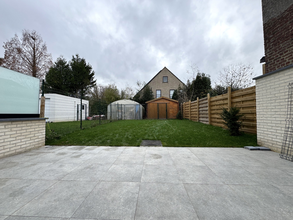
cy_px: 110
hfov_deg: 102.1
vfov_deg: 85.7
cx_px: 146
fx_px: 119
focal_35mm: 14
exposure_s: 1/244
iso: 40
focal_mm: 2.22
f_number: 2.2
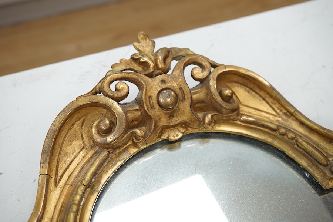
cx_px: 166
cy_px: 111
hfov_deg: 43.6
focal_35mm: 45
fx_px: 416
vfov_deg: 29.9
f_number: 8
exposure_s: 1/125
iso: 800
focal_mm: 30
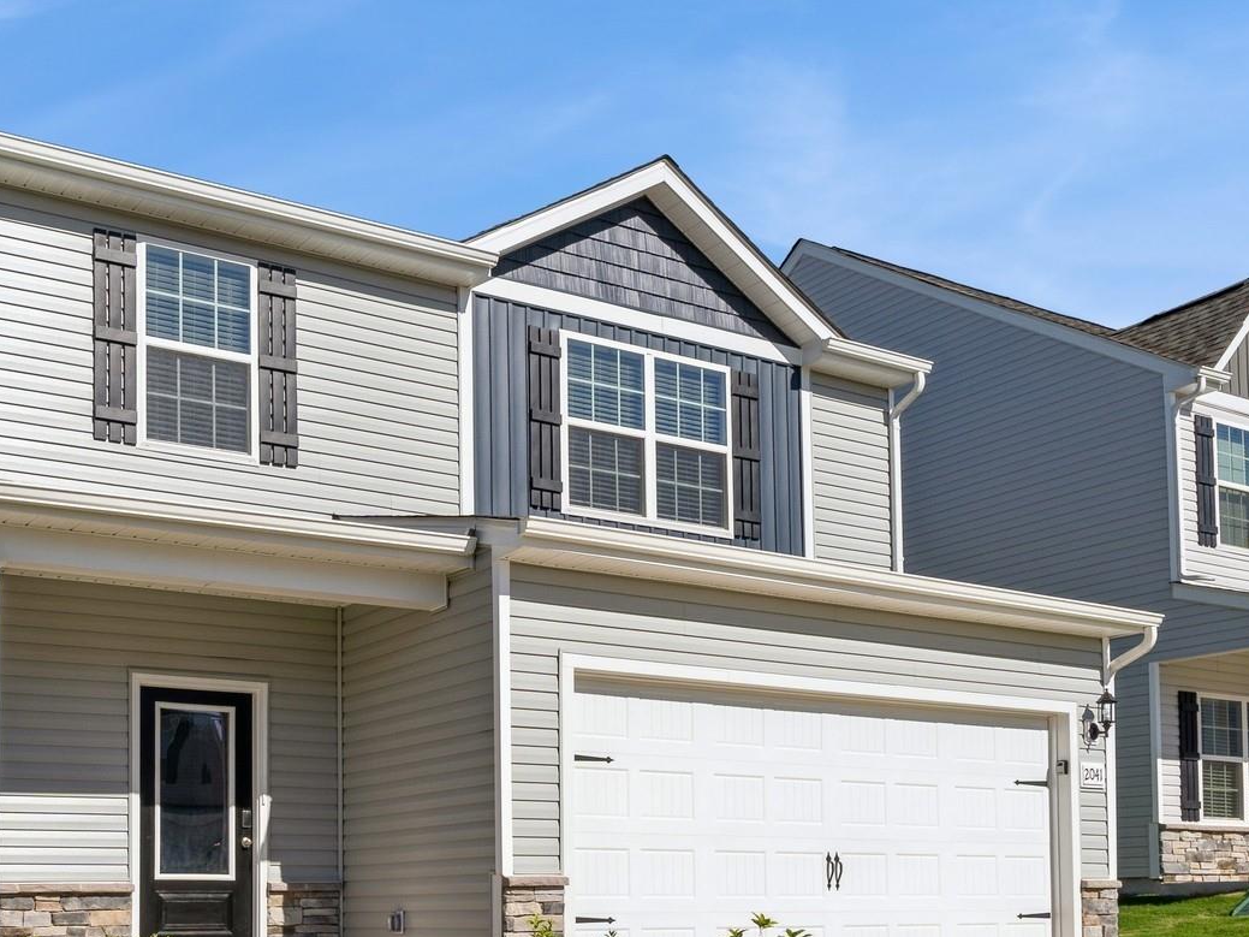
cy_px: 563
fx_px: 1335
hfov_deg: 49.7
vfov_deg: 38.5
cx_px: 476
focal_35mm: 37
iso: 100
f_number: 8
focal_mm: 17
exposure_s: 1/500
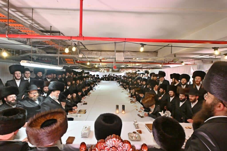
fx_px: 95
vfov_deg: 77.3
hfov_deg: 100.4
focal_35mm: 15
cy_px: 76
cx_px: 114
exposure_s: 1/160
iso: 1000
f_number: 2.8
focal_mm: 10
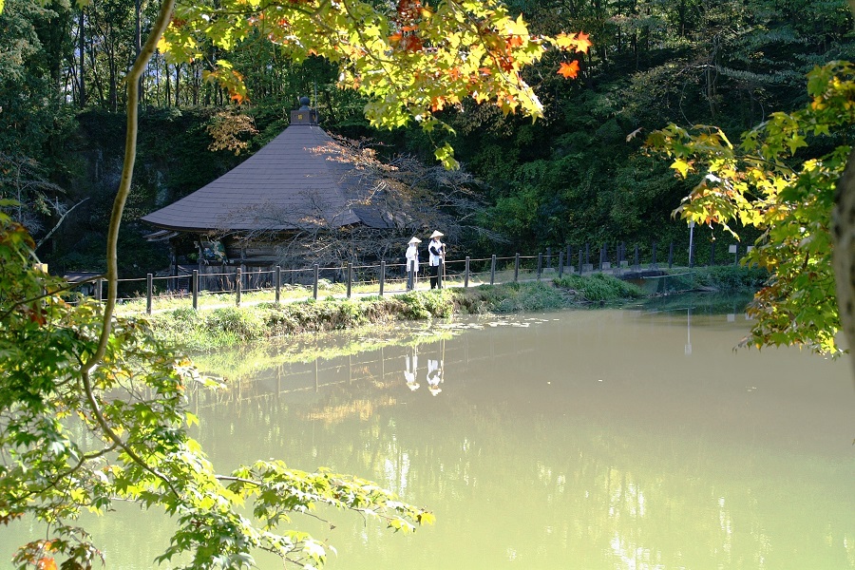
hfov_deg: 29.9
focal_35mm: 68
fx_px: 1603
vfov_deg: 20.2
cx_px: 428
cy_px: 285
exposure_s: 1/160
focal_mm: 45
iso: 100
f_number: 7.1
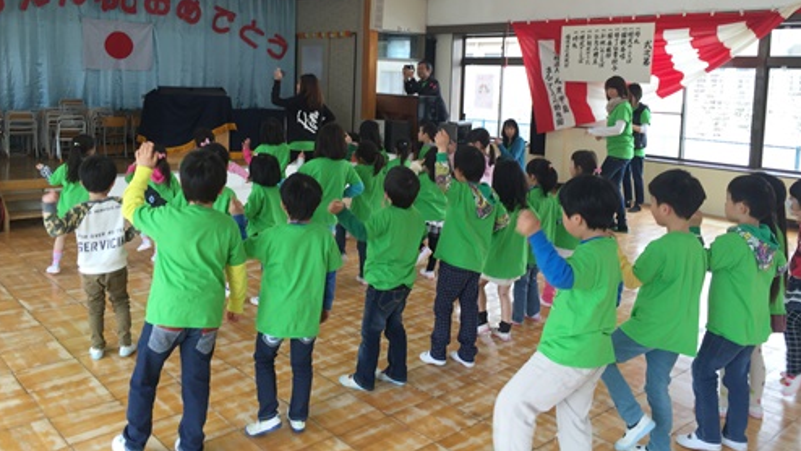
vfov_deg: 36.3
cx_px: 397
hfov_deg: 61.0
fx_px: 680
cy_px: 148
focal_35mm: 32
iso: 40
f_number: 2.2
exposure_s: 1/60
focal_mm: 4.15
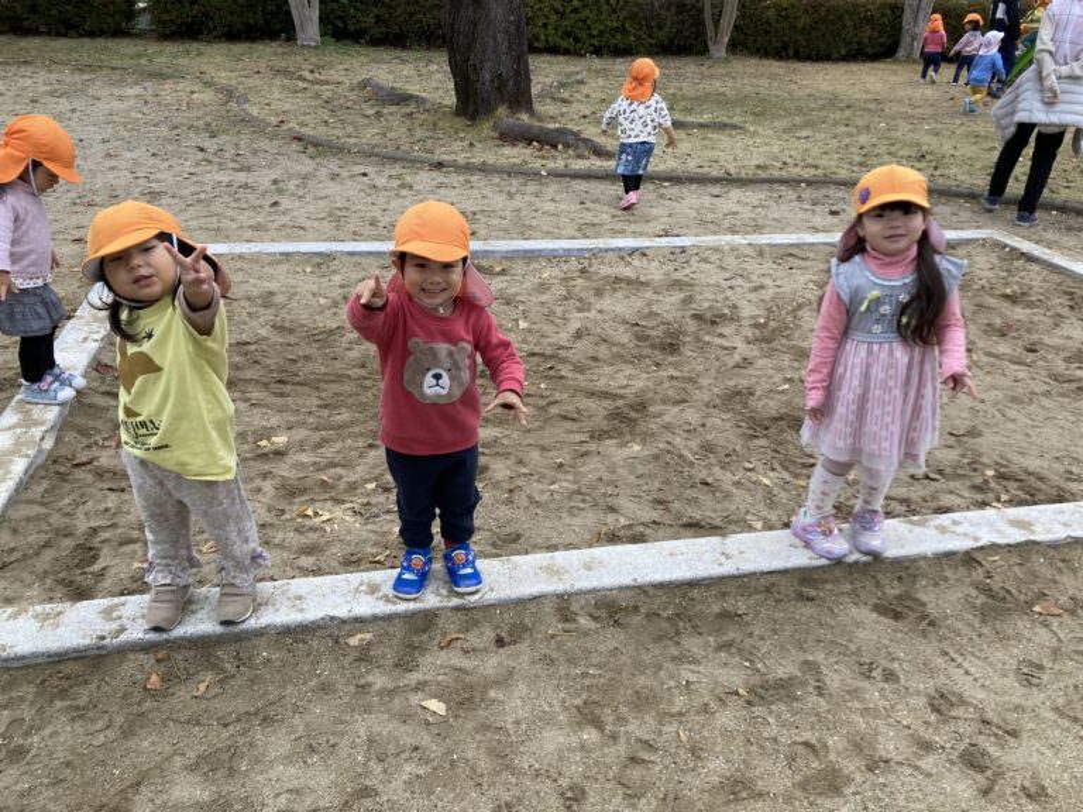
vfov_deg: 49.7
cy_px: 406
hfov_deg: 63.4
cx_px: 542
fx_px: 876
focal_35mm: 28
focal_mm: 3.99
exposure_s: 1/124
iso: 20
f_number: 1.8
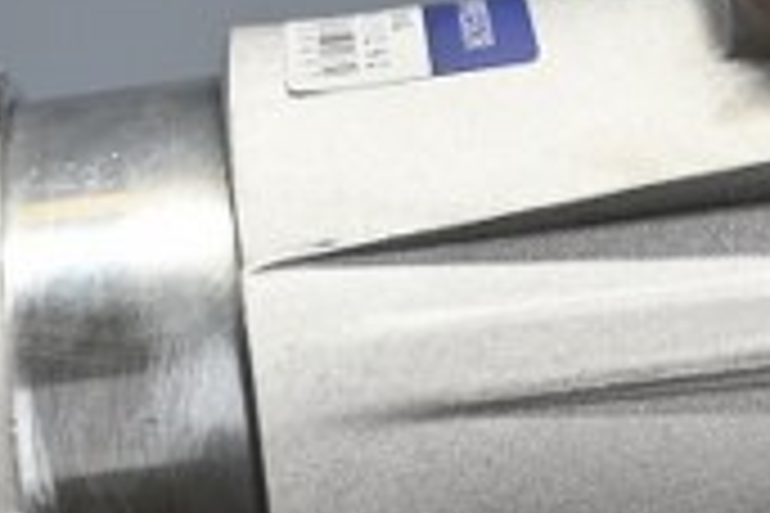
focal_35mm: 175
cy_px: 452
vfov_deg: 7.8
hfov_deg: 11.7
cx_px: 450
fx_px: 3750
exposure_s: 1/125
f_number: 4.2
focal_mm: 25
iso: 800
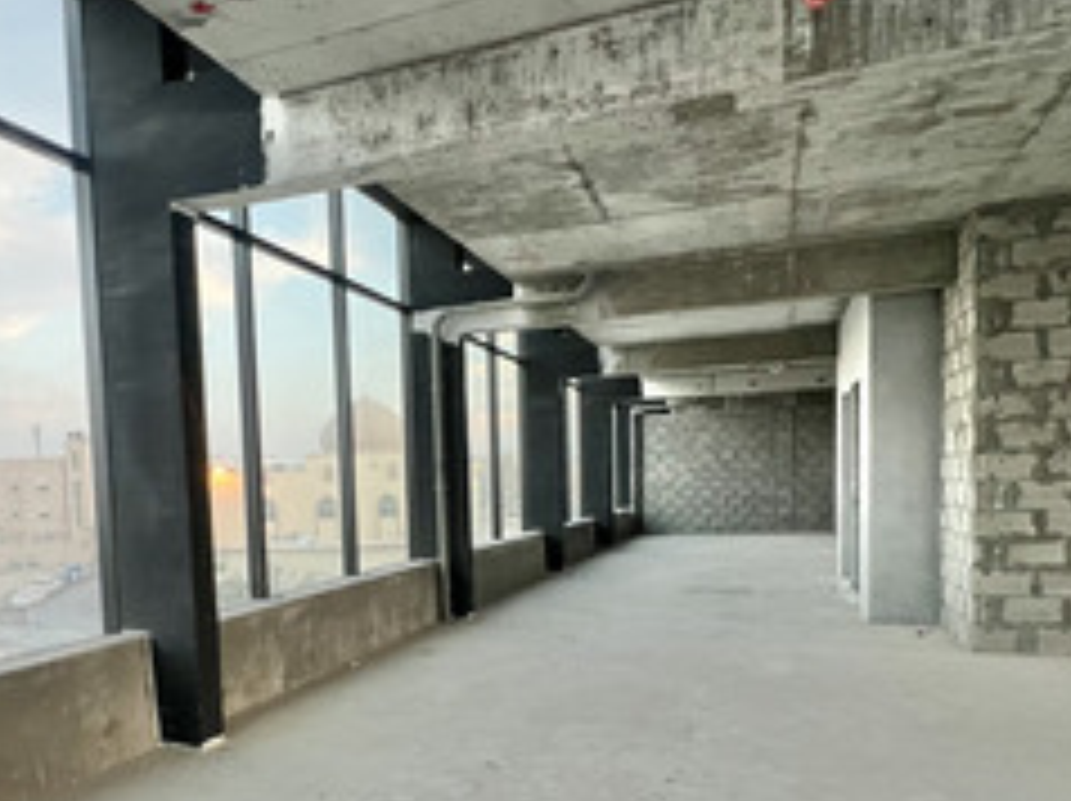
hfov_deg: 68.8
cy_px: 542
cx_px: 434
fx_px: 773
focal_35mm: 25
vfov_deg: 53.6
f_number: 1.8
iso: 160
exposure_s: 1/50
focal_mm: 1.57
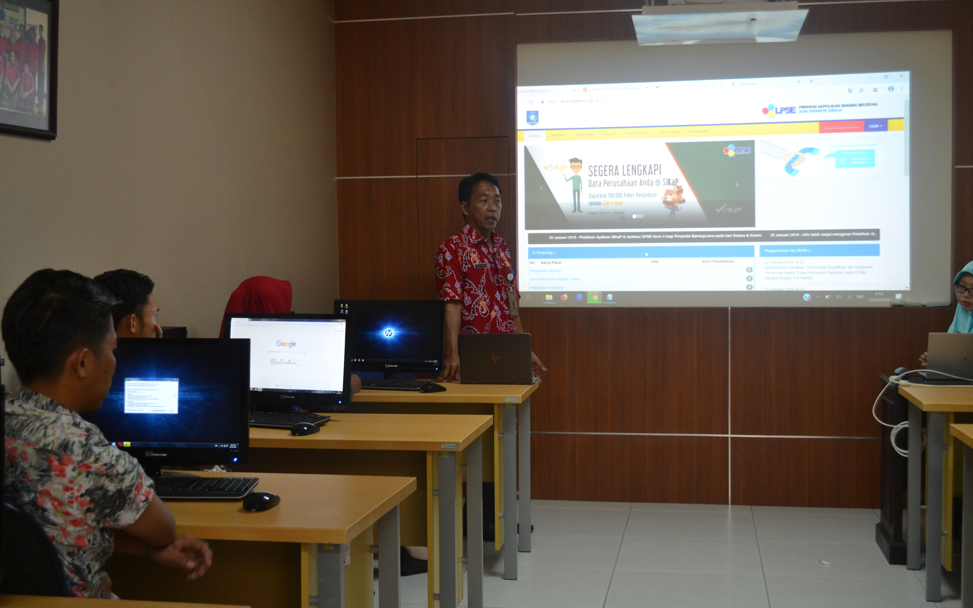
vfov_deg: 28.0
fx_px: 1220
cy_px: 311
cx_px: 486
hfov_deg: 43.5
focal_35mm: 46
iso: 900
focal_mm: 30
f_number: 4.5
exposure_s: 1/60
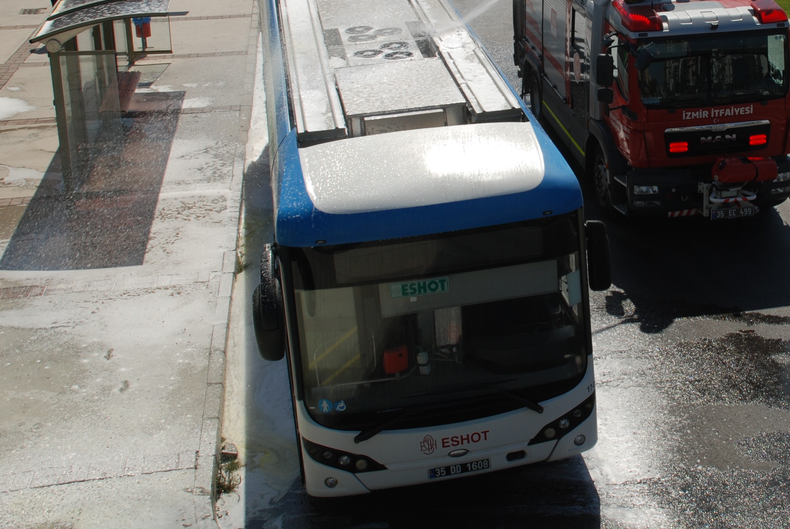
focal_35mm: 65
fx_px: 1428
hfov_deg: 30.3
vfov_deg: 20.8
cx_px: 604
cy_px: 119
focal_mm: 26
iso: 100
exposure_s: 1/320
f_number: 9
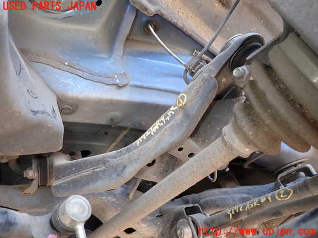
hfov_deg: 69.4
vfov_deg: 54.9
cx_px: 159
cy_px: 119
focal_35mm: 25
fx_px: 230
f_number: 2
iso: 100
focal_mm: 4.5
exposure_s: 1/80
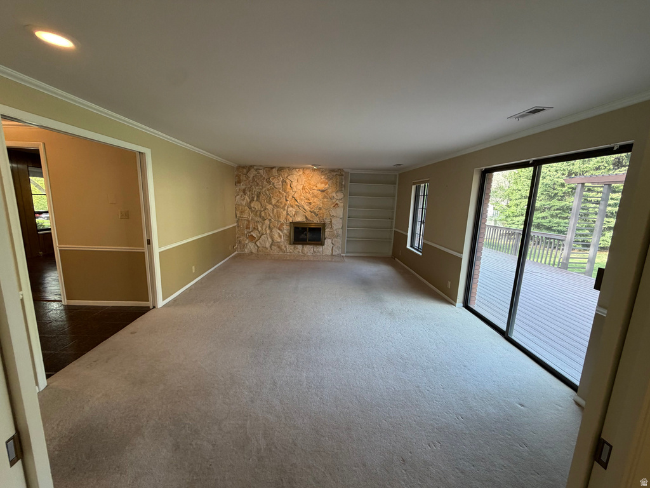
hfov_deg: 102.1
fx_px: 263
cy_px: 244
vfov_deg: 85.7
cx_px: 325
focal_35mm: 14
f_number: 2.2
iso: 160
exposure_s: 1/120
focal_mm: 2.22
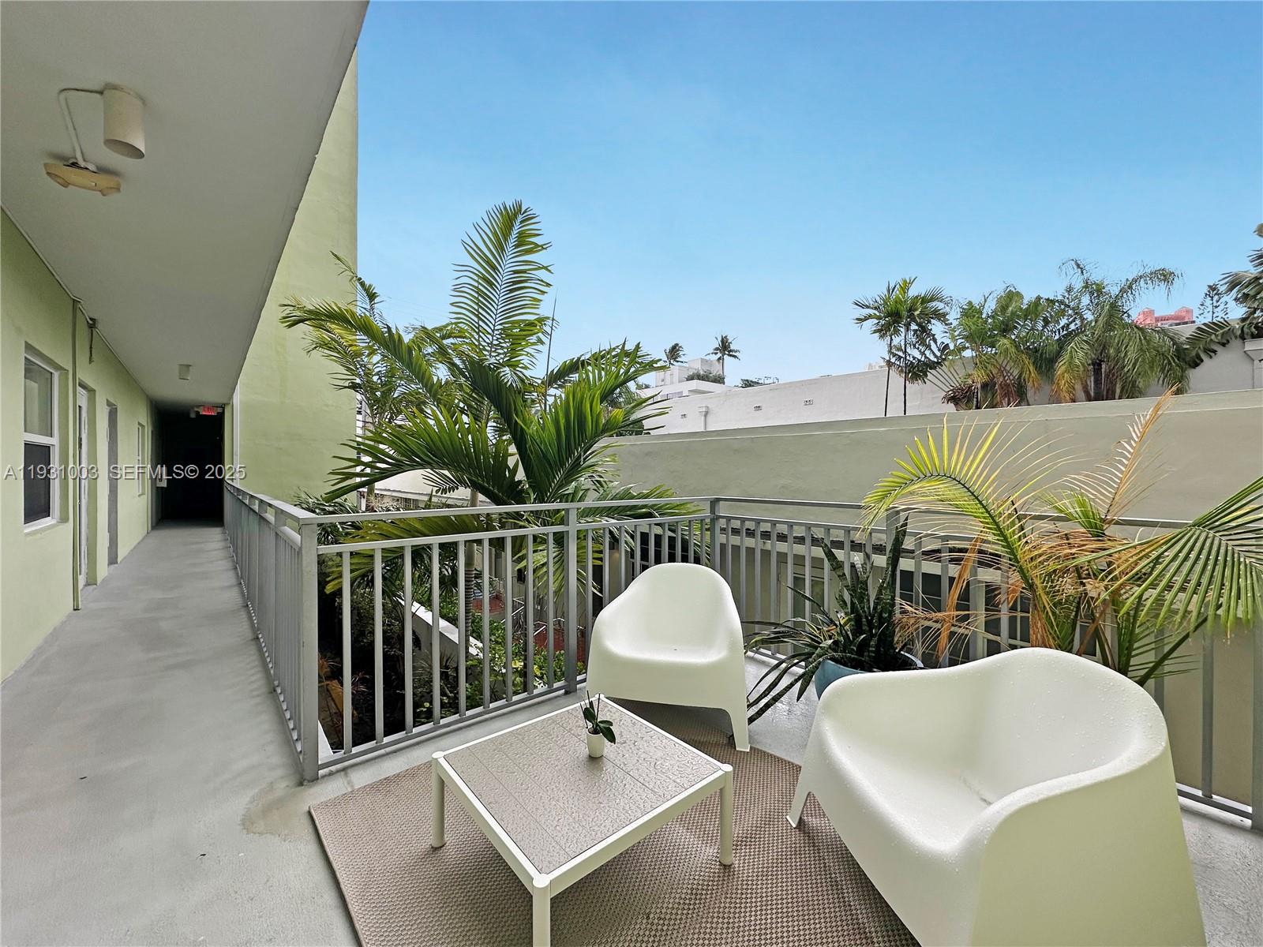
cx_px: 632
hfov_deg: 102.1
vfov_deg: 85.7
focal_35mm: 14
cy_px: 474
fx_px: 511
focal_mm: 2.22
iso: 40
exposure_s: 1/248
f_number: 2.2
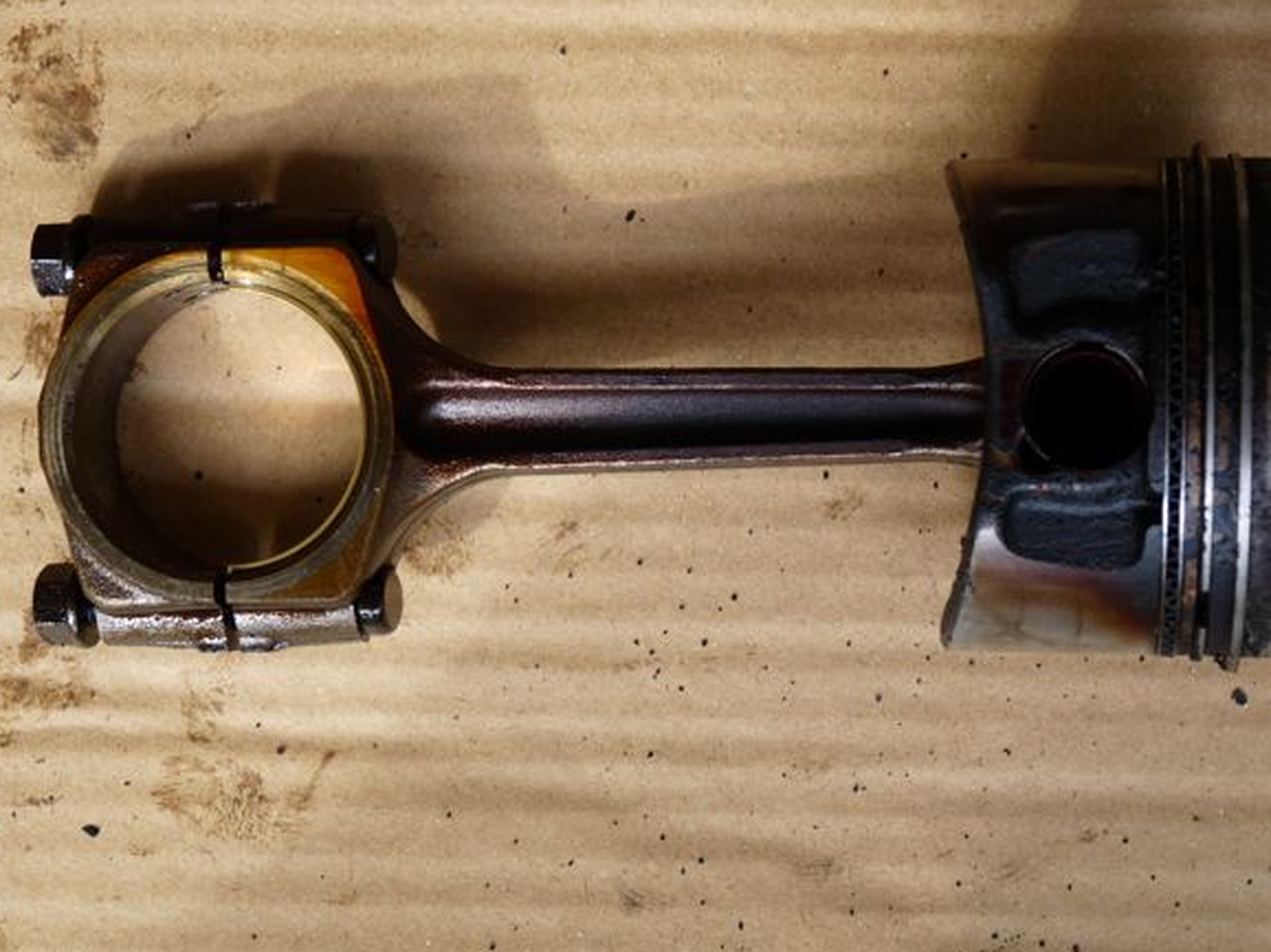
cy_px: 435
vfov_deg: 20.4
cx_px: 673
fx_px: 2643
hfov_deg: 27.0
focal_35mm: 72
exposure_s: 1/50
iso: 100
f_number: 3.4
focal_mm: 11.5
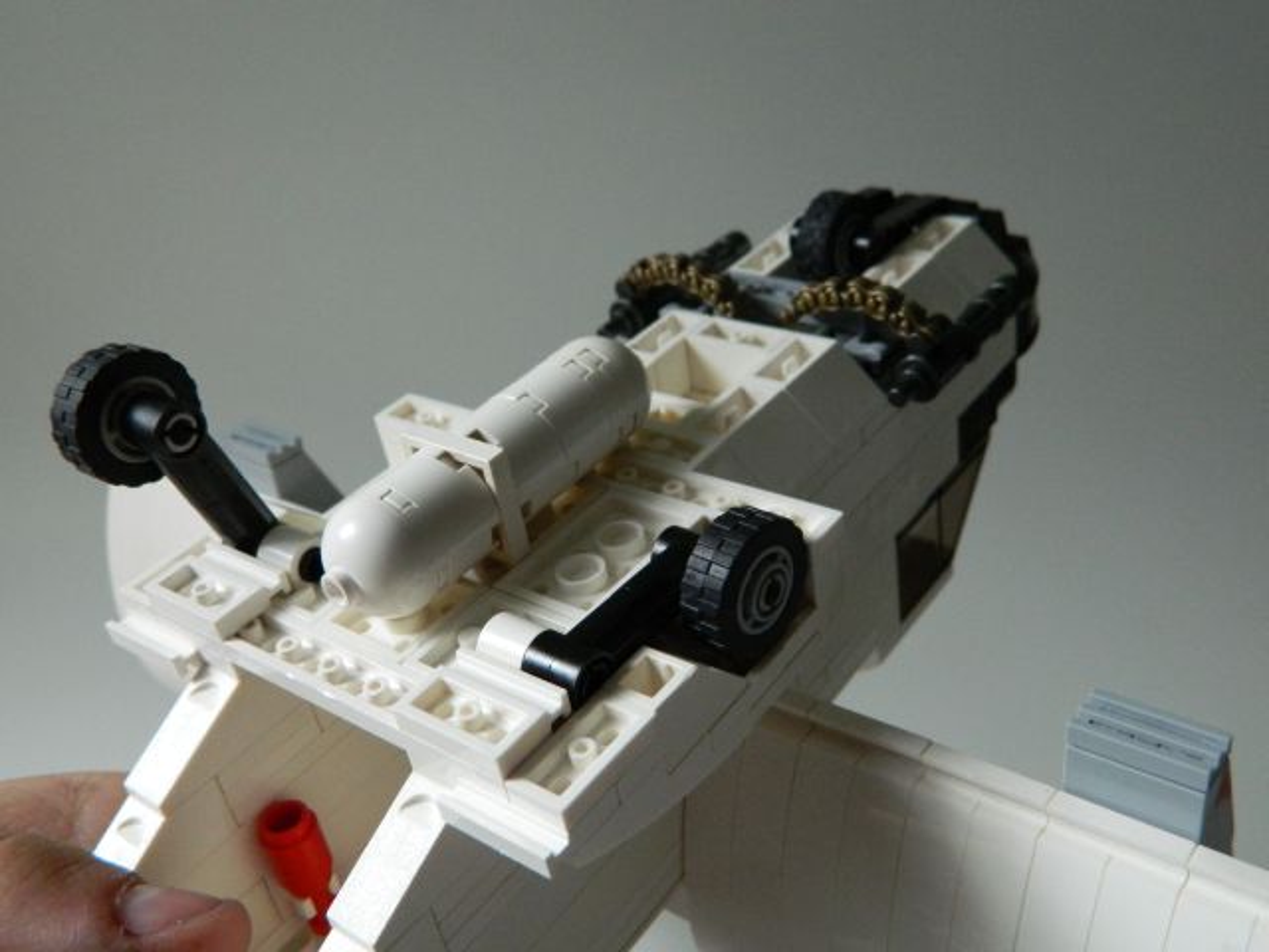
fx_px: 1283
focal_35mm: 35
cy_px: 476
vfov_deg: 40.7
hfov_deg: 52.6
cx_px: 634
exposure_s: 1/125
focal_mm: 6.2
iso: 400
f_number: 3.3
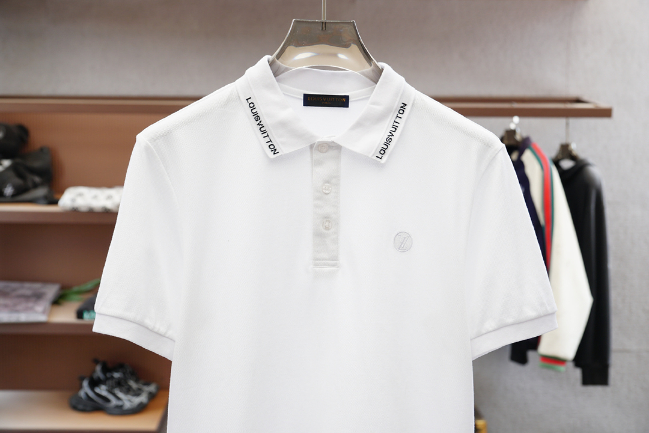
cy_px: 216
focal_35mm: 52
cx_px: 324
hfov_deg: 37.9
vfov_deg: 25.8
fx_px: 946
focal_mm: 35
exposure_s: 1/250
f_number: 4
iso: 250
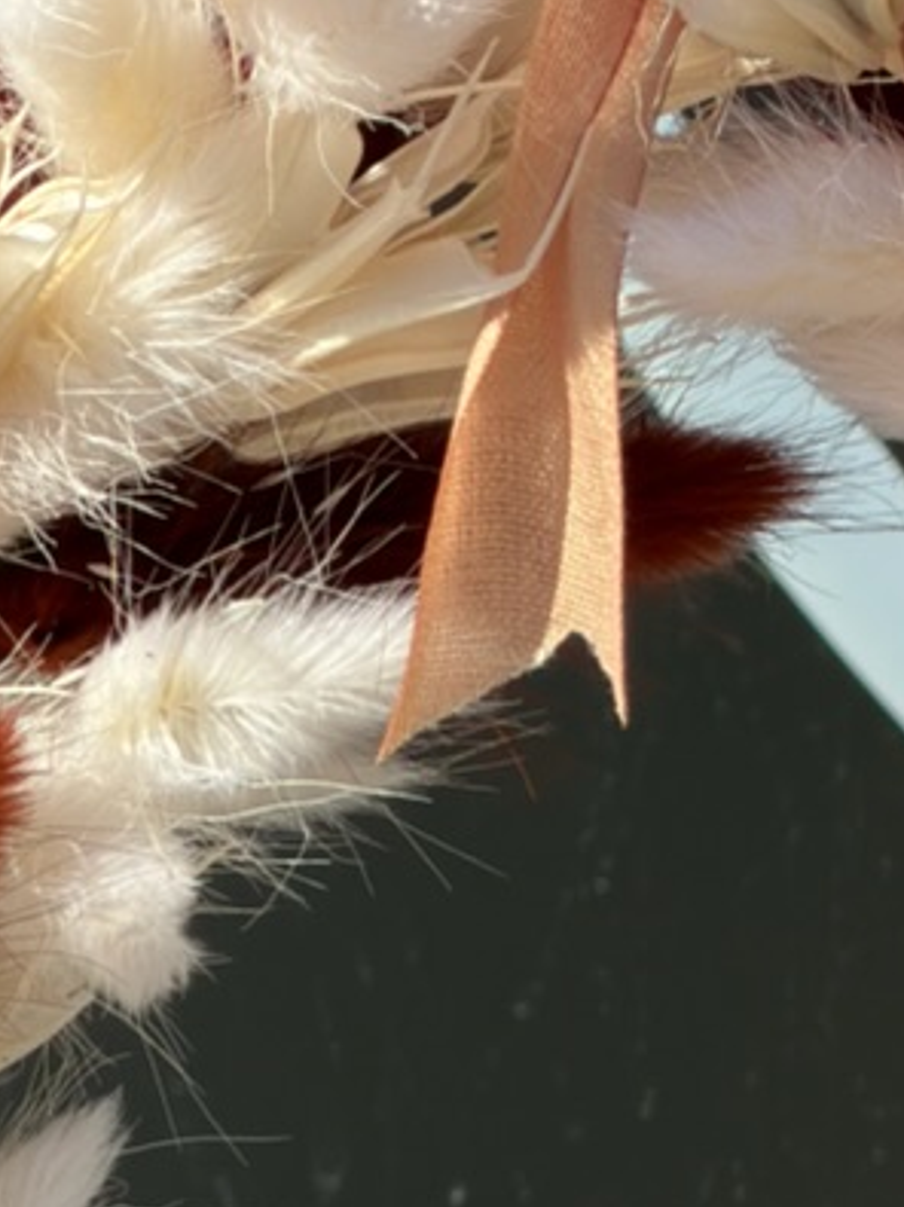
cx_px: 721
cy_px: 1561
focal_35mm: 519
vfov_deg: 3.8
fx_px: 18081
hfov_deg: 2.9
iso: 20
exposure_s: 1/638
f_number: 2.8
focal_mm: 16.89
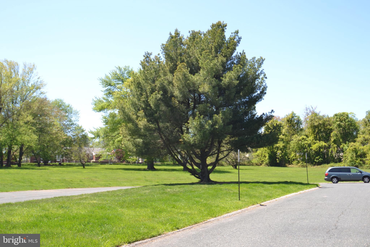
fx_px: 432
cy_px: 124
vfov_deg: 31.9
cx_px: 185
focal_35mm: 42
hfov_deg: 46.4
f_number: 5.6
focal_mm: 28
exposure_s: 1/200
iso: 100
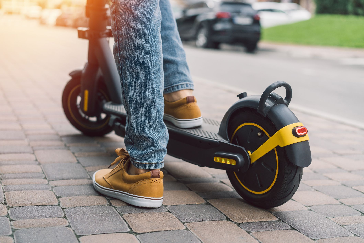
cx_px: 182
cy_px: 122
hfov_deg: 36.2
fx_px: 556
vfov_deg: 24.6
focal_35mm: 55
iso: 400
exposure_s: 1/125
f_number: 3.2
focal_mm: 55
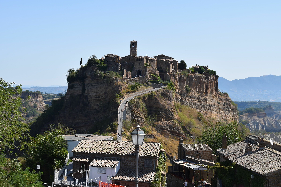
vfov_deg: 18.9
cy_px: 94
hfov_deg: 28.1
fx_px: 562
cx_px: 140
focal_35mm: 72
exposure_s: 1/200
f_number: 10
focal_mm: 48
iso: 100
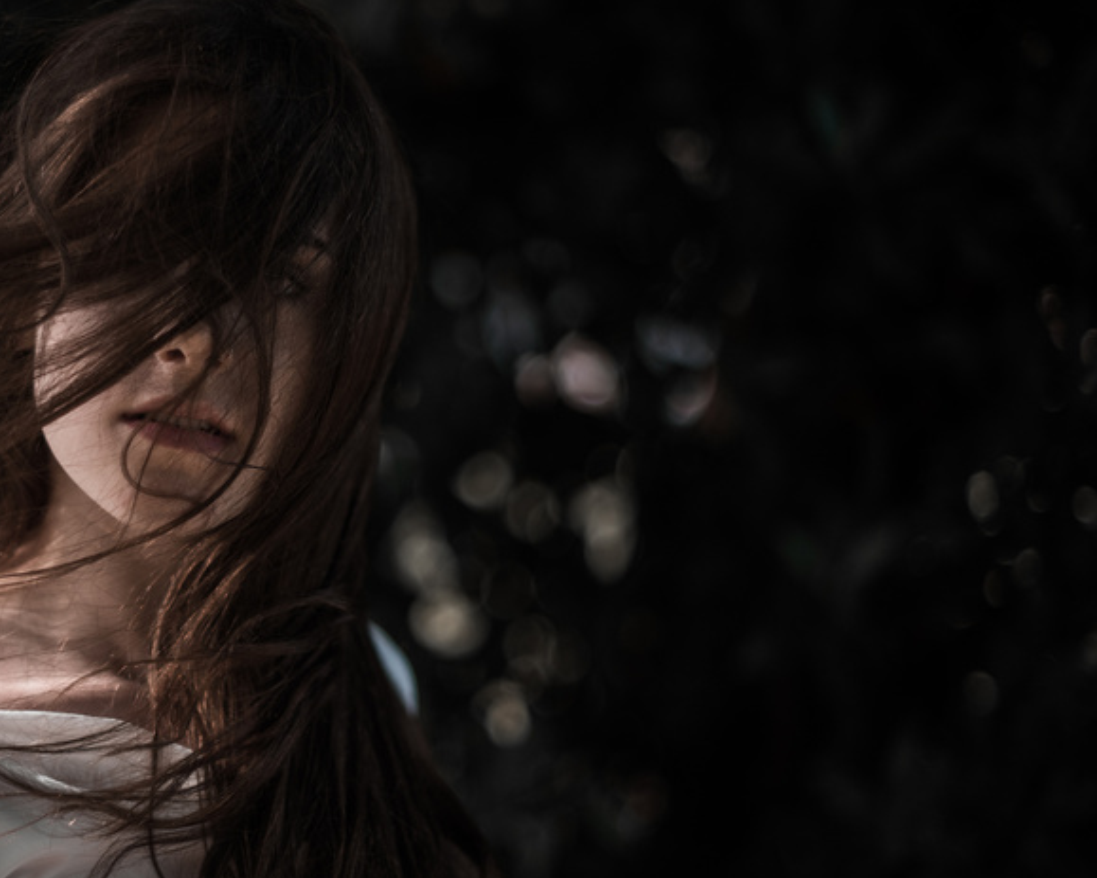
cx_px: 242
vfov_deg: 18.9
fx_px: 2629
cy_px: 490
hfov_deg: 23.3
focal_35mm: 81
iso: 200
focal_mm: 50
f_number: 1.4
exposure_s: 1/1250
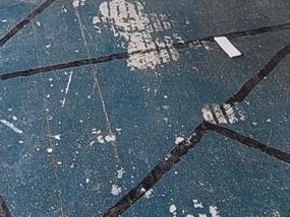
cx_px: 37
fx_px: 612
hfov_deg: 25.9
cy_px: -222
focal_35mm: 73
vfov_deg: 15.7
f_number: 2.2
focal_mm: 2.2
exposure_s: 1/134
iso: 50
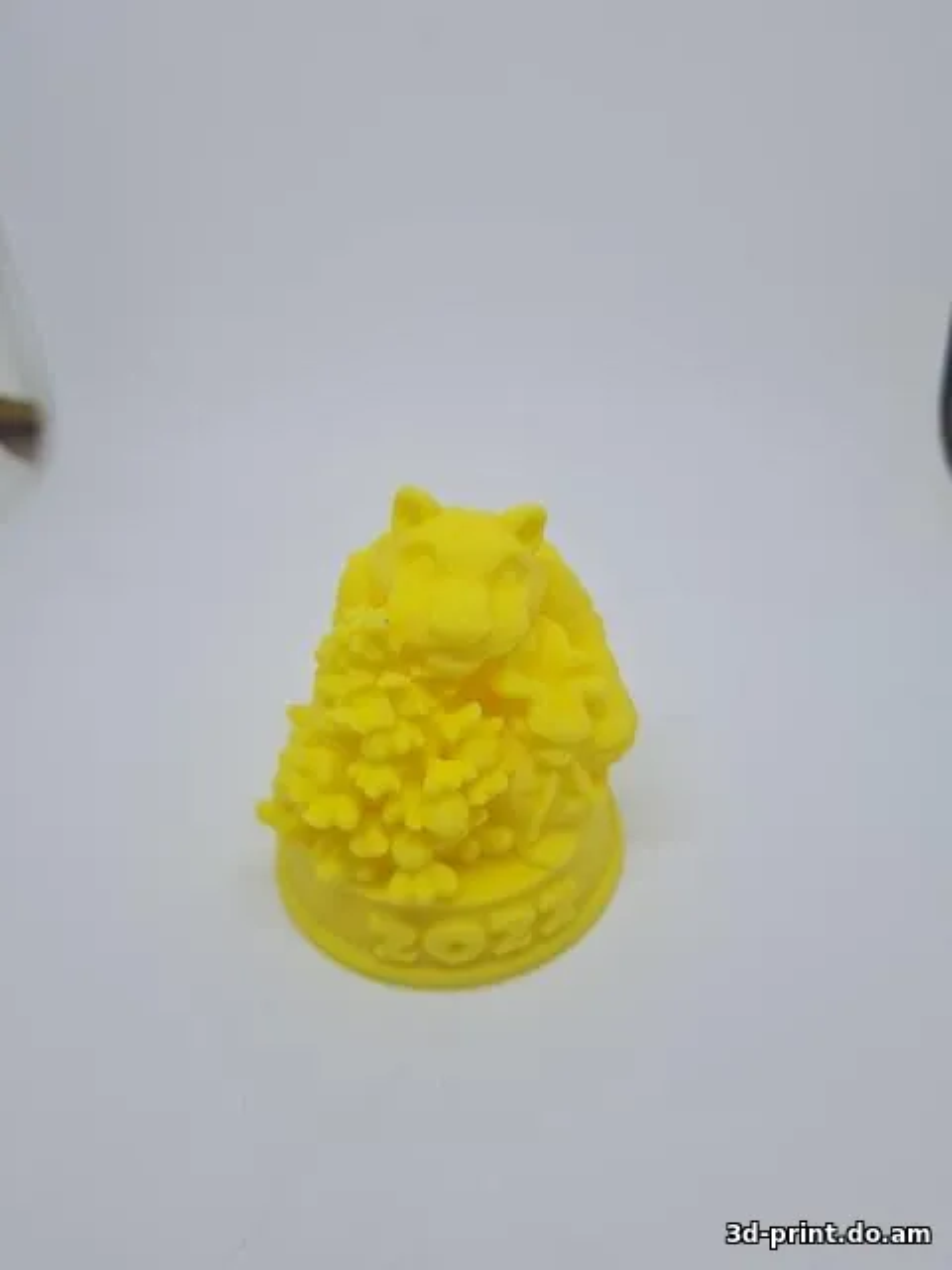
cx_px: 476
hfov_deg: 53.1
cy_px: 635
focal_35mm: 26
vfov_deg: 67.3
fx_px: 953
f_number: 1.8
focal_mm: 5.4
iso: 50
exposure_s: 1/160
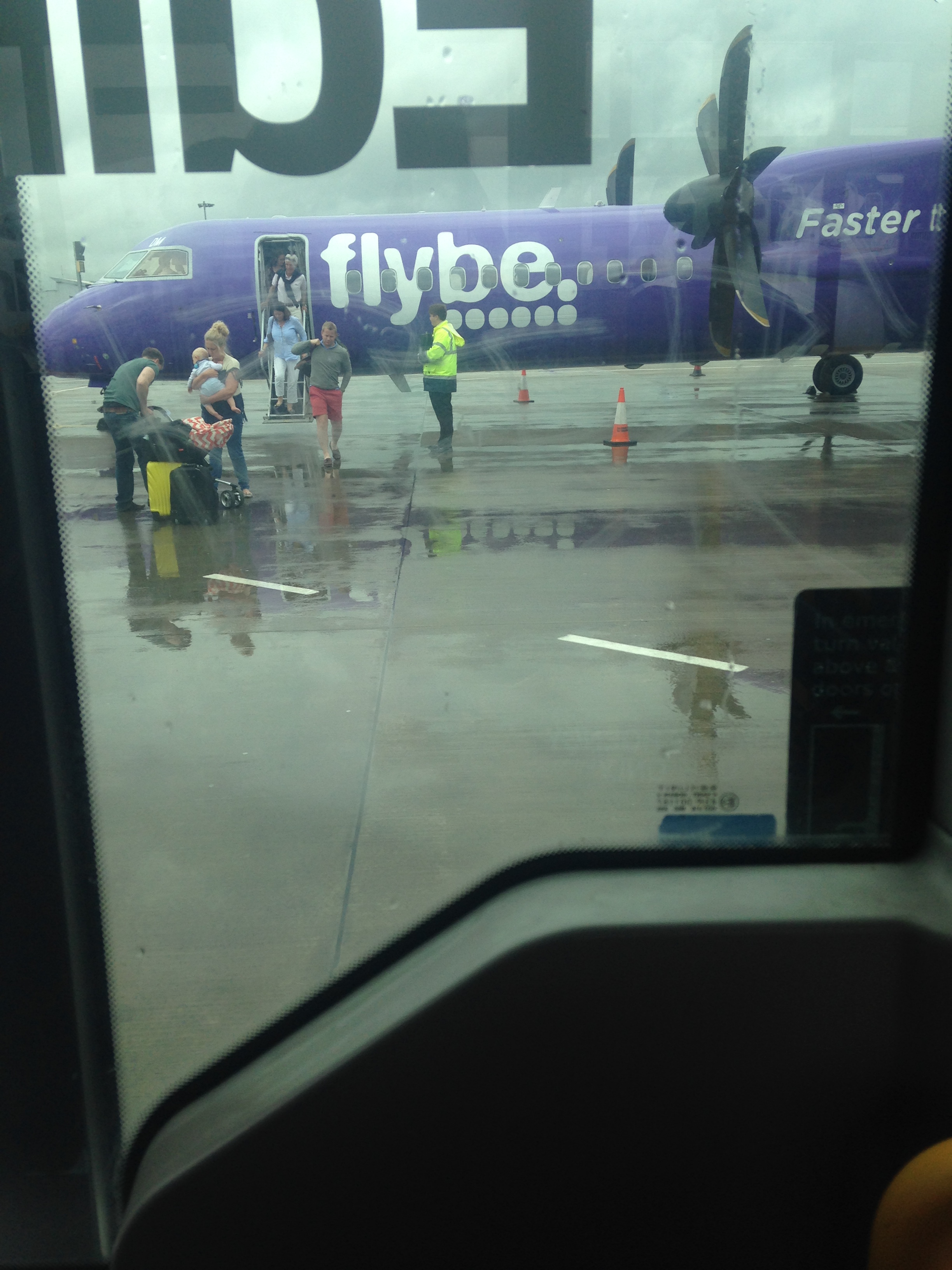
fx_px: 1210
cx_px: 476
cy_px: 635
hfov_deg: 42.9
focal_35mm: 33
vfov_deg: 55.4
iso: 50
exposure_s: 1/536
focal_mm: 4.12
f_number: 2.4
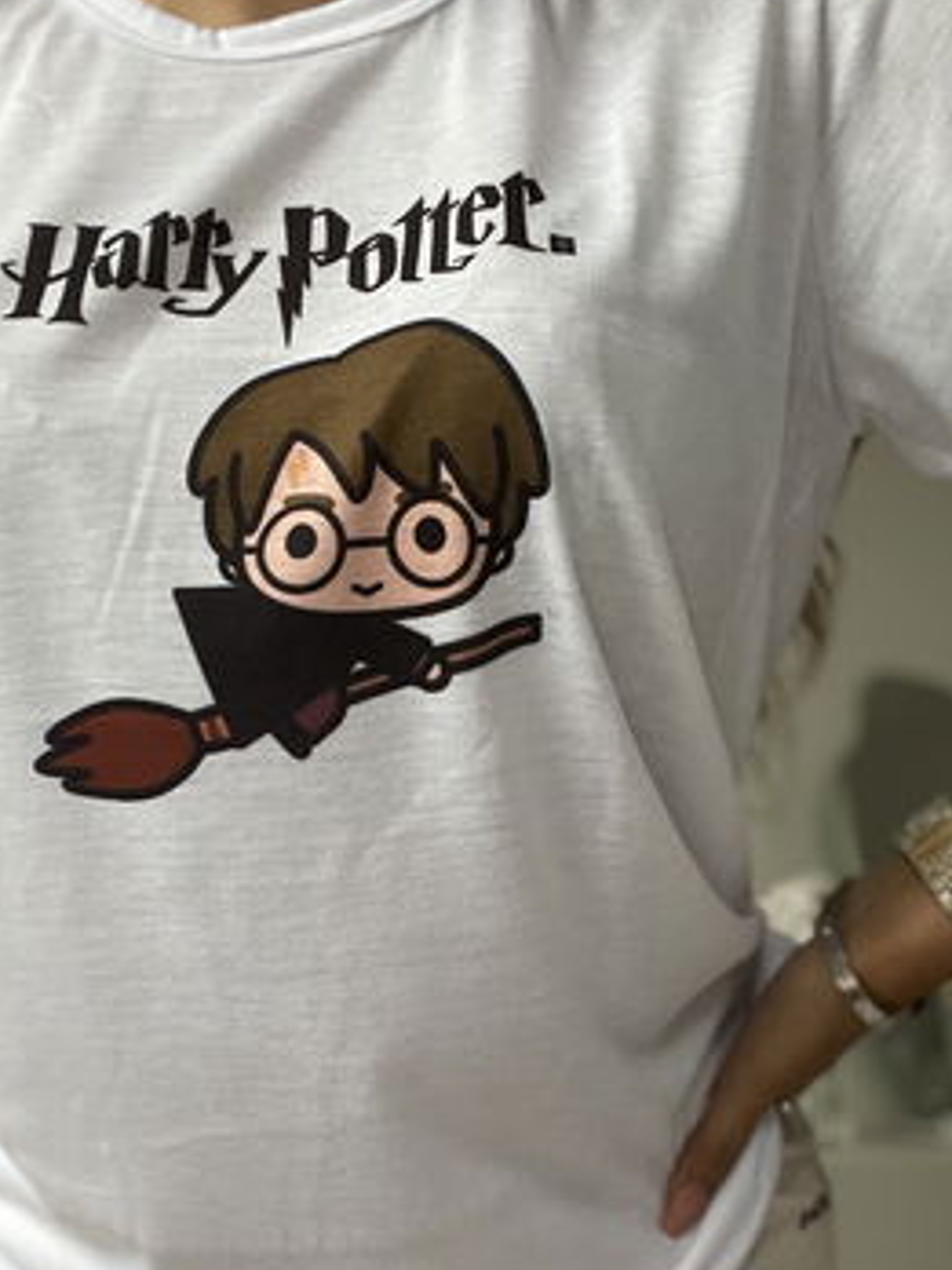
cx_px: 347
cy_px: 713
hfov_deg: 31.4
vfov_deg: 41.2
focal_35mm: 46
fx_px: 1687
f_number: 2.2
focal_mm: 2.71
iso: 125
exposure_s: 1/45
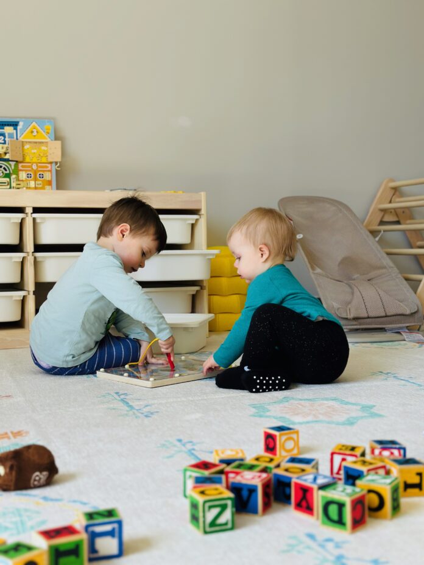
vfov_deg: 39.7
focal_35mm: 48
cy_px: 282
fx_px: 784
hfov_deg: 30.3
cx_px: 212
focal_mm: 6.86
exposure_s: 1/148
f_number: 1.78
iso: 80
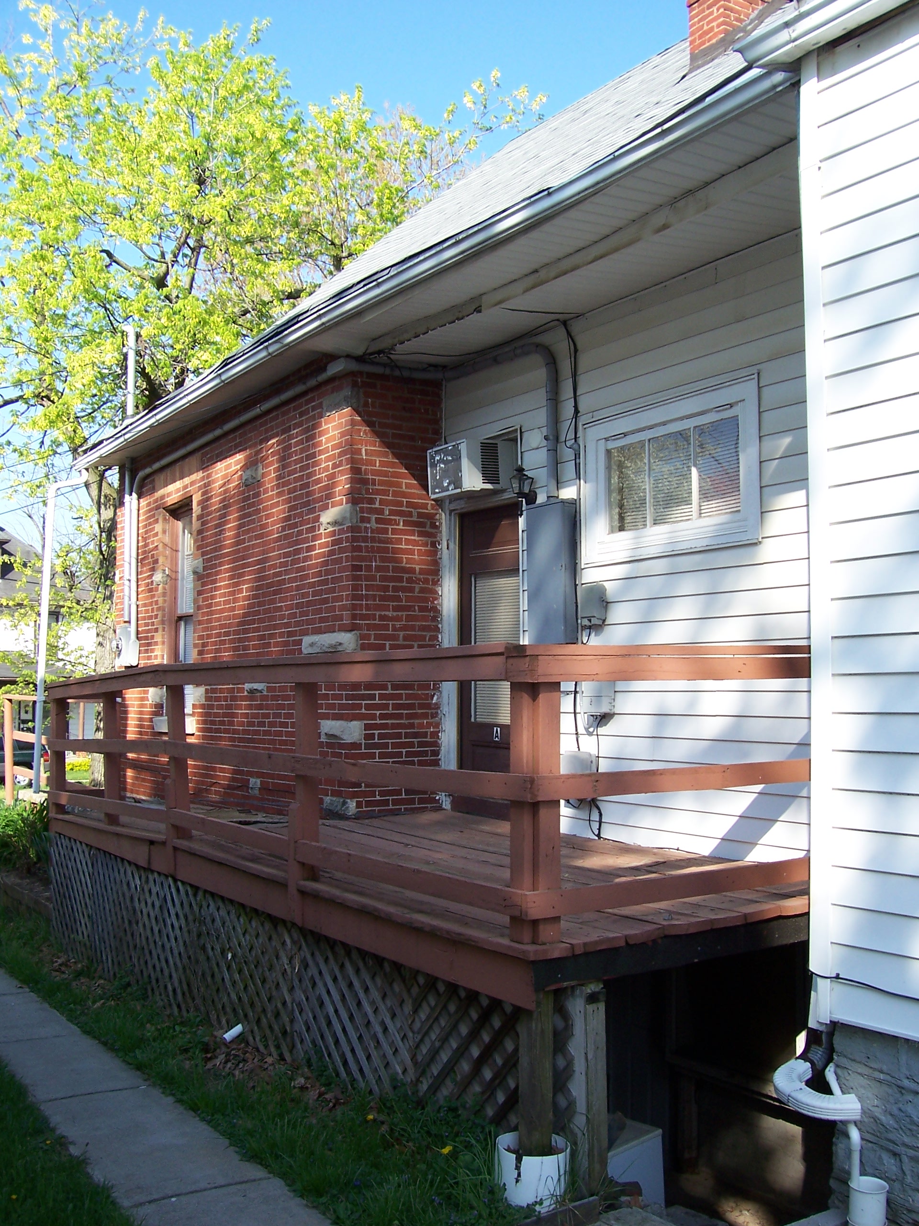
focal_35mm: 34
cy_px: 613
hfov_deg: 41.8
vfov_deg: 54.0
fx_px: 1204
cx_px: 460
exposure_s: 1/180
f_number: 5.6
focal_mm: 5.6
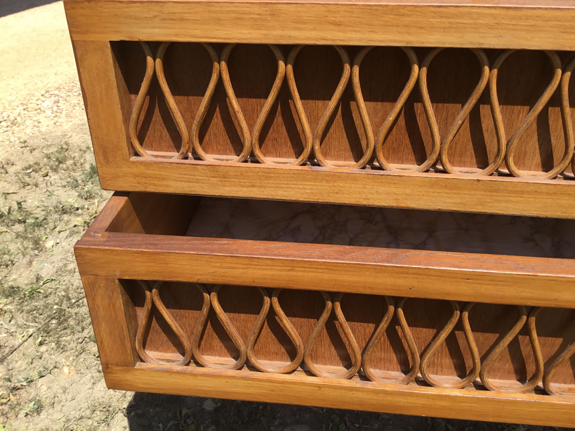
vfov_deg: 45.4
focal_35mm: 31
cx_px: 288
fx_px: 515
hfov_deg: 58.4
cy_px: 216
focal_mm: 3.3
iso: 25
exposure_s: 1/741
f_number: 2.4
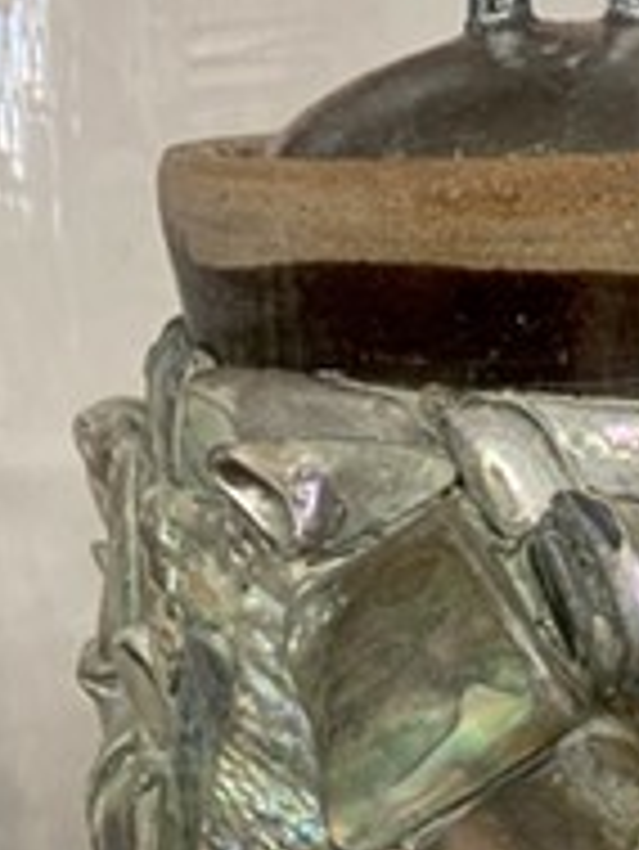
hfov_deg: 20.3
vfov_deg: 26.3
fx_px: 1746
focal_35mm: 71
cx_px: 576
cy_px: 787
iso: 125
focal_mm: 4
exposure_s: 1/60
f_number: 1.8
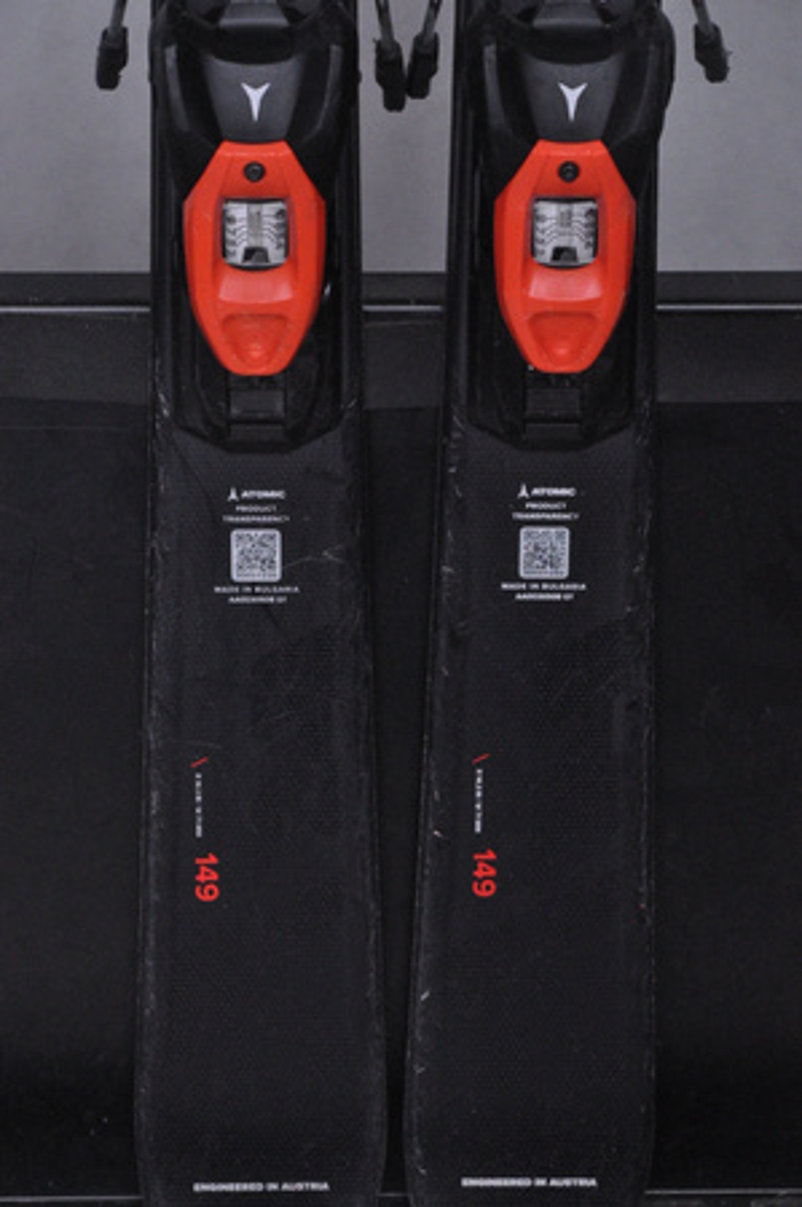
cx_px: 401
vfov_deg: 14.9
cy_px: 604
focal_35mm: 138
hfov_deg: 9.9
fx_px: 4622
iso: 3200
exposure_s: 1/125
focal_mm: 92
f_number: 9.5
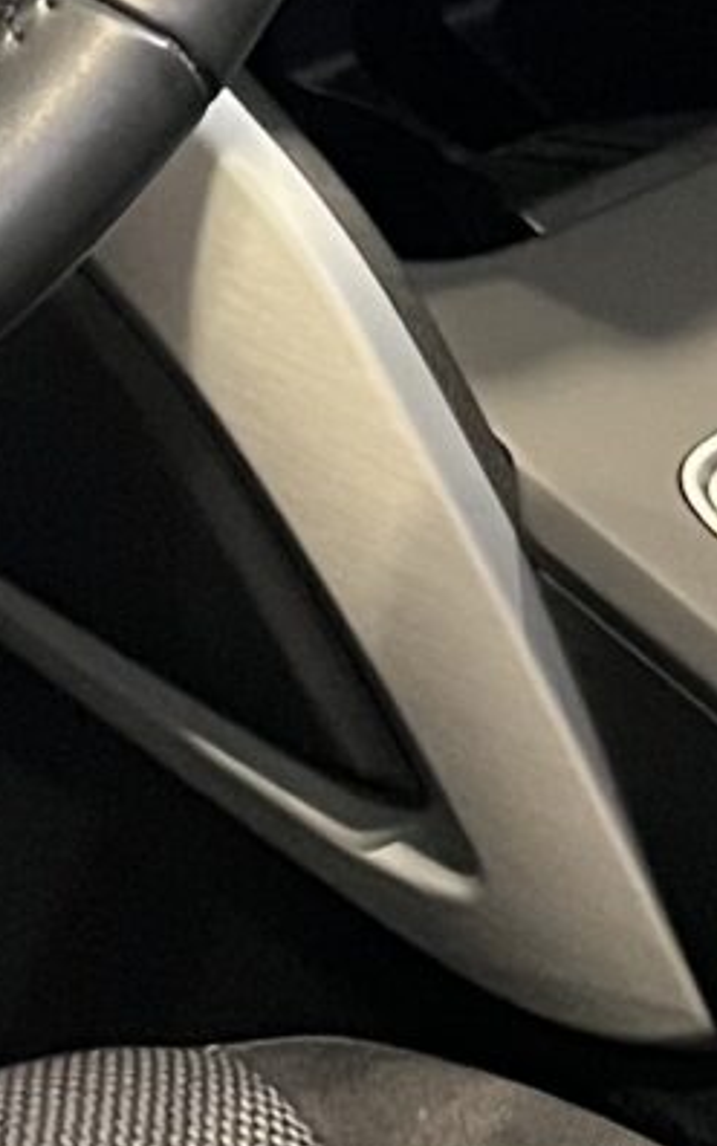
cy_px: -385
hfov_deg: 7.3
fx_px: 5557
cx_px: -205
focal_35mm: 178
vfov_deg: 11.4
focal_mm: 5.1
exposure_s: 1/60
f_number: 1.6
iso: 500
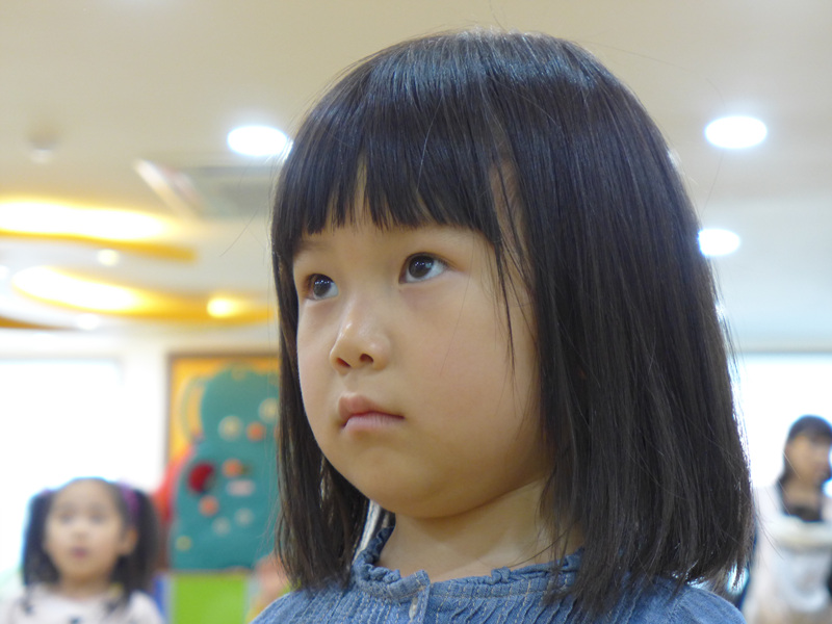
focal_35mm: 90
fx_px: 2163
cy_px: 312
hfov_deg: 21.8
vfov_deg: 16.4
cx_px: 416
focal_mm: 17.7
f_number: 2.3
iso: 400
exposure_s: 1/80
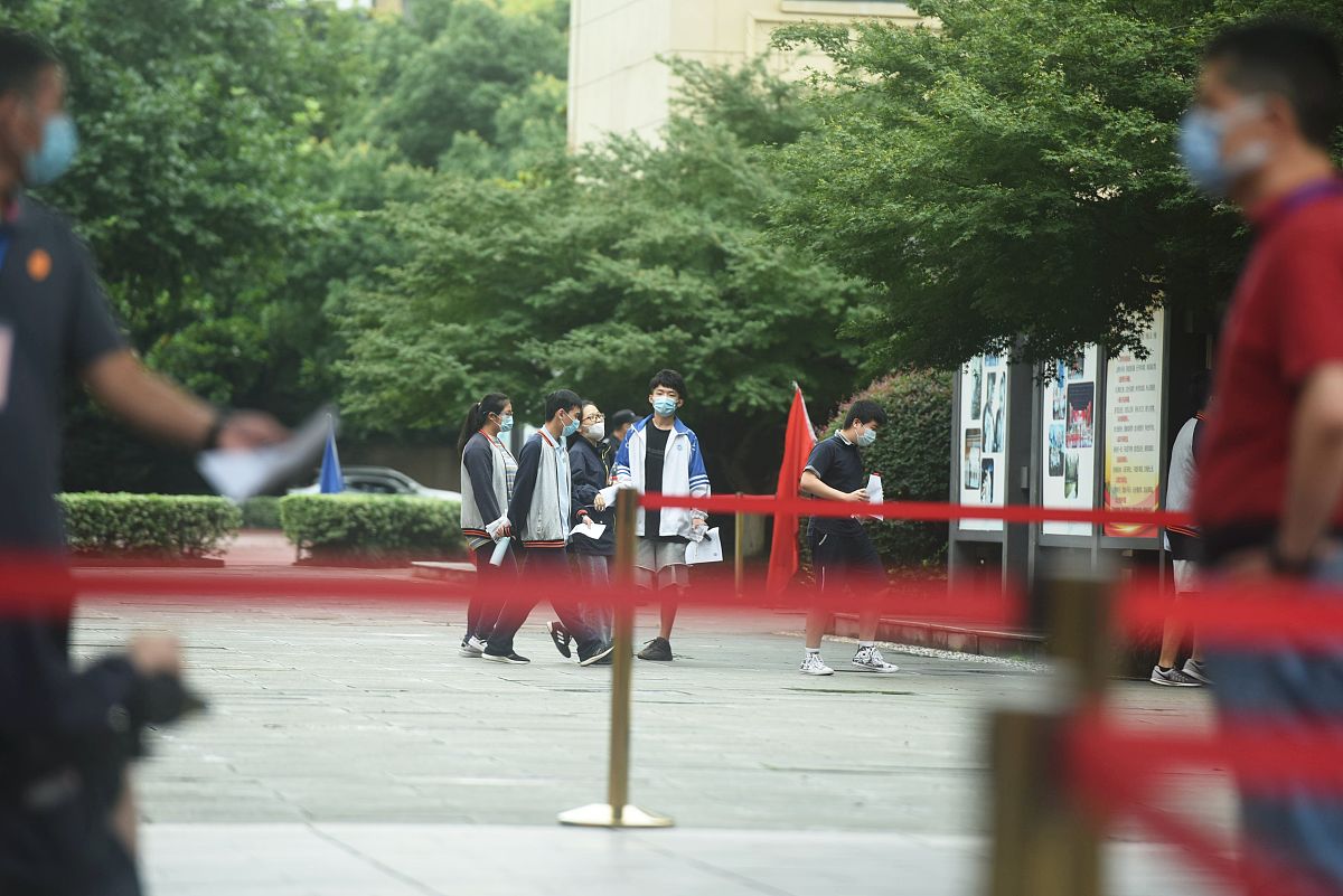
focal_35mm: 200
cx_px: 672
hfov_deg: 10.3
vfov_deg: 6.9
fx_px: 7463
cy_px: 448
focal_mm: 200
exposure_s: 1/200
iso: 320
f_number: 4
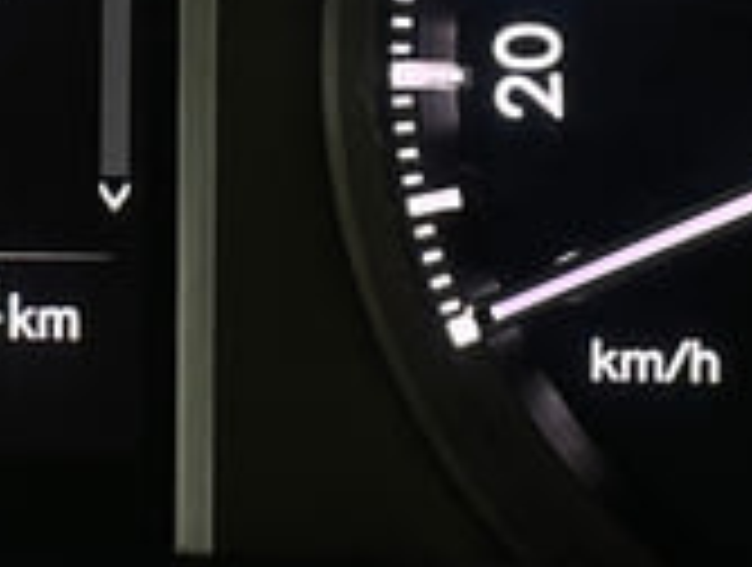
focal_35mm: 258
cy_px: -61
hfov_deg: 7.6
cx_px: -144
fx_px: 5617
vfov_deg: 5.8
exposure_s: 1/50
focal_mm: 6.86
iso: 100
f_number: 1.78
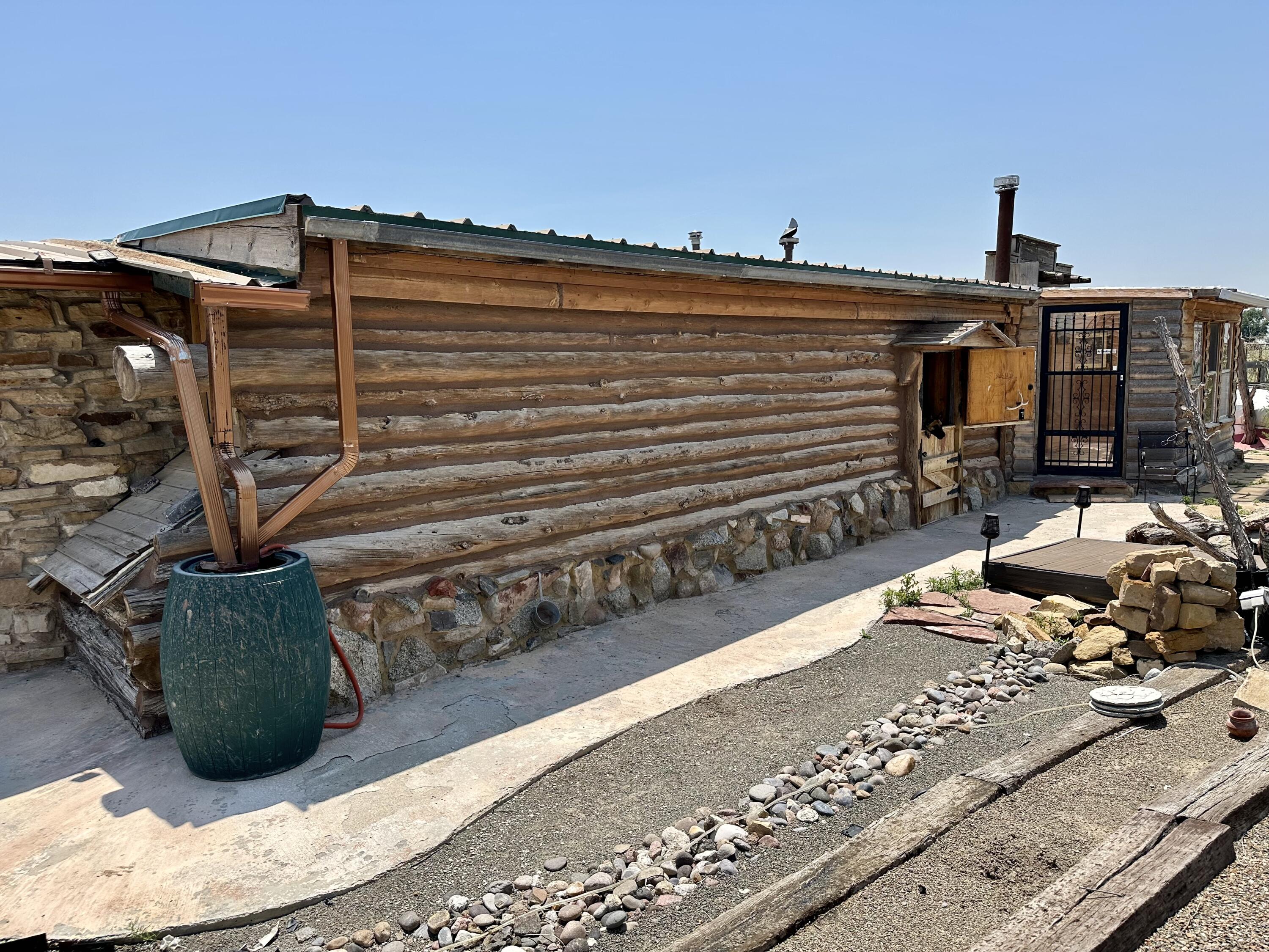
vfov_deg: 56.8
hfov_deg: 71.6
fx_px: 880
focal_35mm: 24
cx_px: 634
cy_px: 476
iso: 80
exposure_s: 1/5525
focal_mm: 6.86
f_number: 1.78
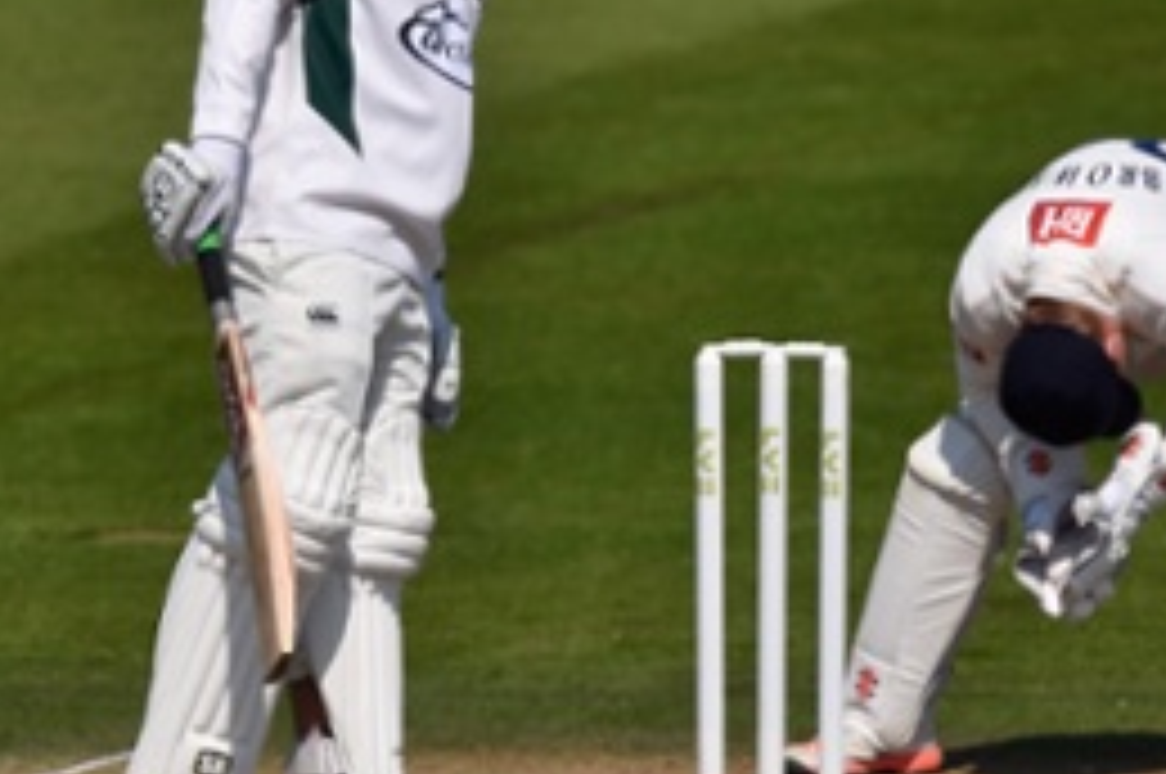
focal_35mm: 1242
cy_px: 238
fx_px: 40176
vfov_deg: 1.1
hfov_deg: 1.7
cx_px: 770
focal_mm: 700
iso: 200
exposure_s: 1/3200
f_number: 5.6
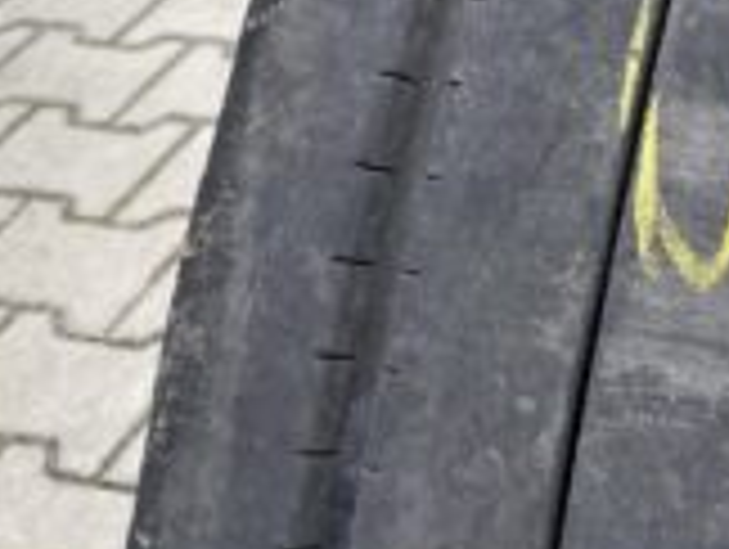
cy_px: -29
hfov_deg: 25.1
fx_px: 1455
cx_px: 891
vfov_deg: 20.5
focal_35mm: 69
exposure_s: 1/127
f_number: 1.8
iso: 32
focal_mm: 4.25
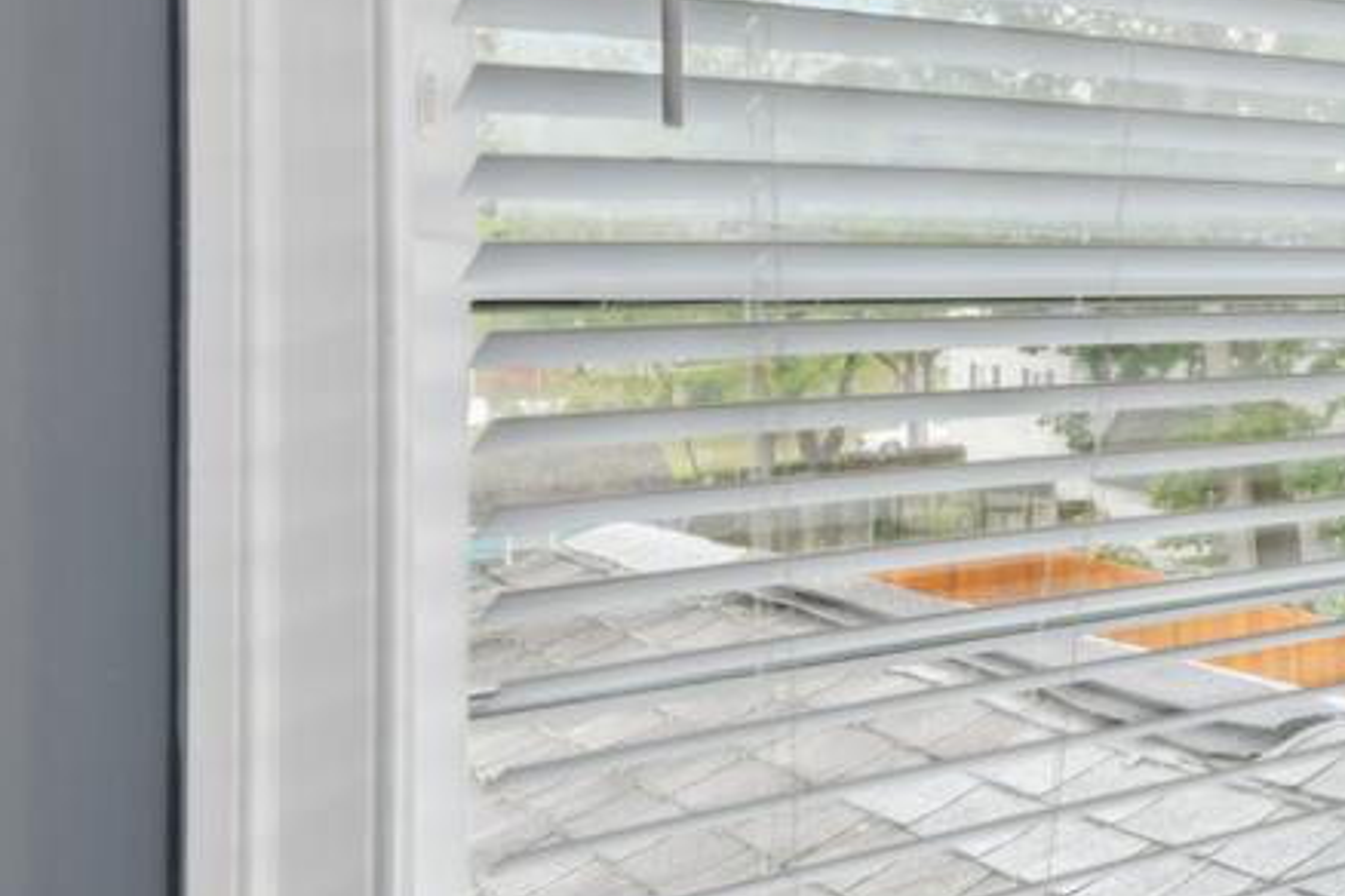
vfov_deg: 29.0
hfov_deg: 31.5
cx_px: 1803
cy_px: 295
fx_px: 1718
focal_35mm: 46
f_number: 8
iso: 250
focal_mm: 14
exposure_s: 1/15
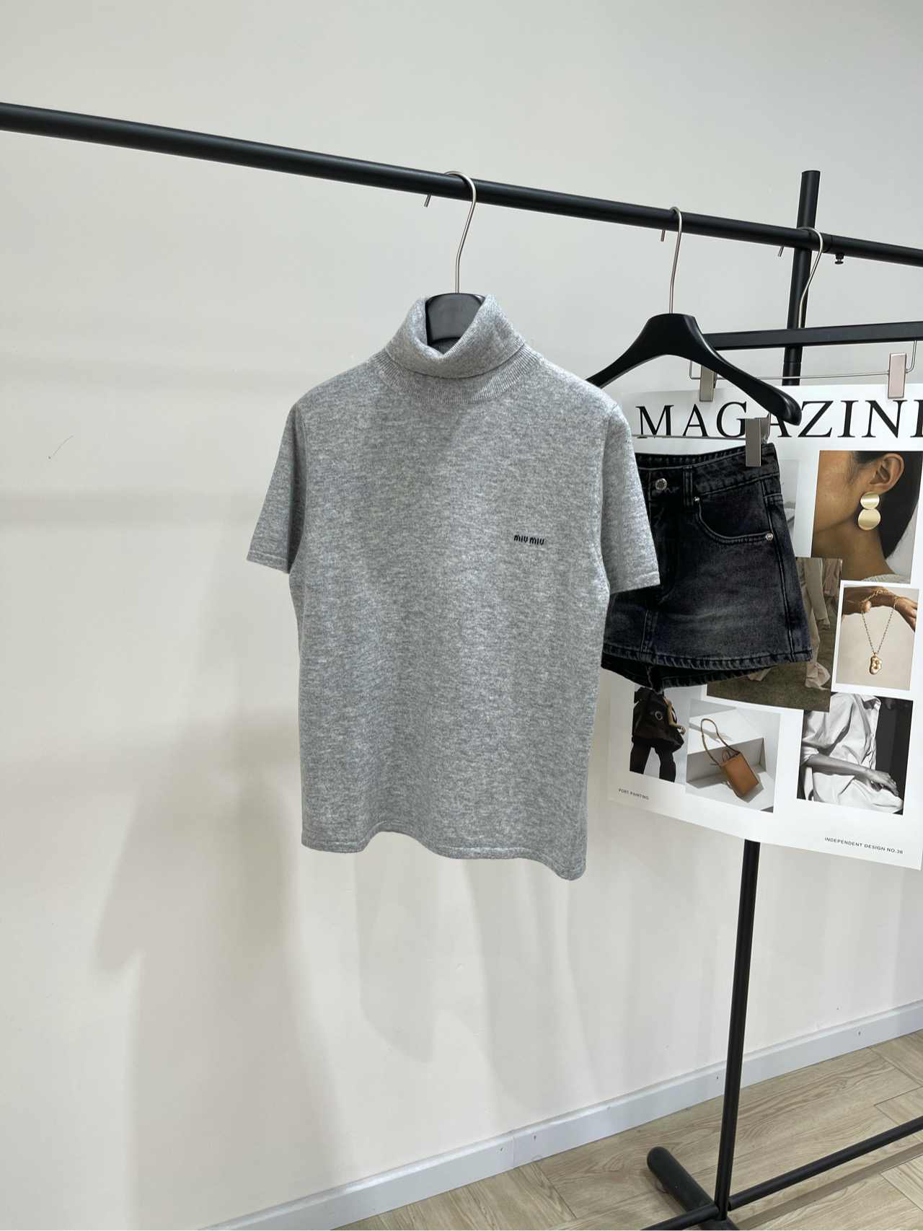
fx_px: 924
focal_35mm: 26
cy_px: 616
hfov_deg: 53.1
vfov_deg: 67.3
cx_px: 462
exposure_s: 1/121
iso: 40
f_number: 1.6
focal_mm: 5.1
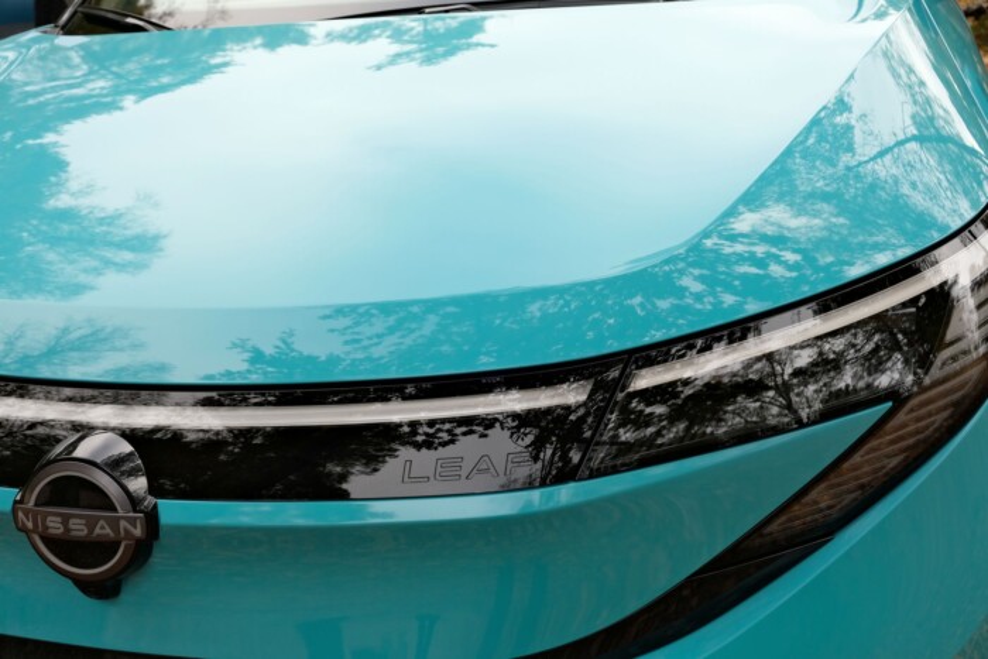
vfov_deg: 31.9
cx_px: 494
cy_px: 330
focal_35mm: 42
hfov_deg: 46.4
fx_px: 1153
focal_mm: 27.7
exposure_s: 1/160
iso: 320
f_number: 5.6
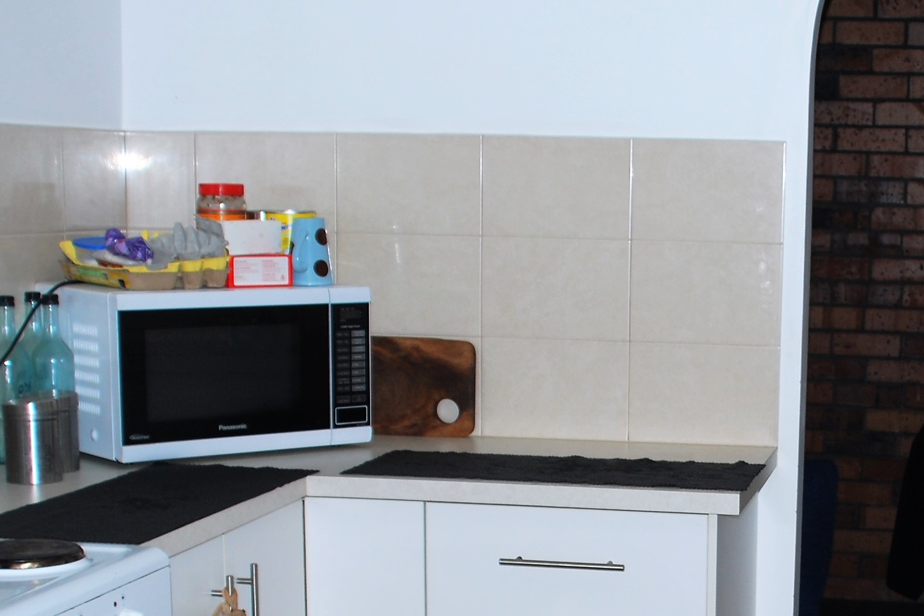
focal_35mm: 78
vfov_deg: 17.2
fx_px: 2002
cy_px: 571
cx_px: 750
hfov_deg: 25.5
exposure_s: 1/60
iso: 100
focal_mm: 20
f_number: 3.8
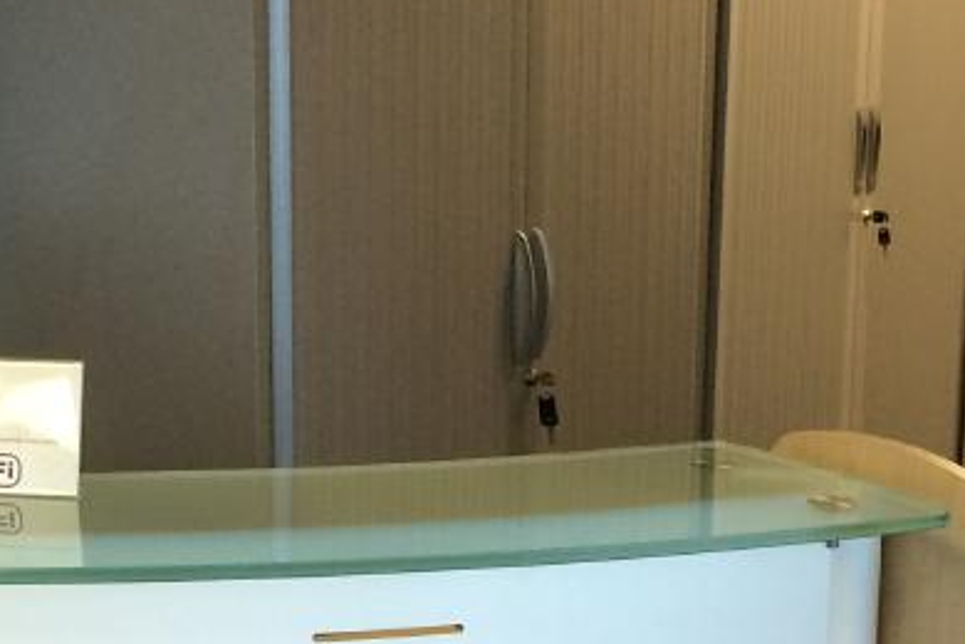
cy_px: 567
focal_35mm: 99
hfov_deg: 20.6
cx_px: 411
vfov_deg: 13.7
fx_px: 2654
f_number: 2.2
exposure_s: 1/33
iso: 64
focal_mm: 4.15
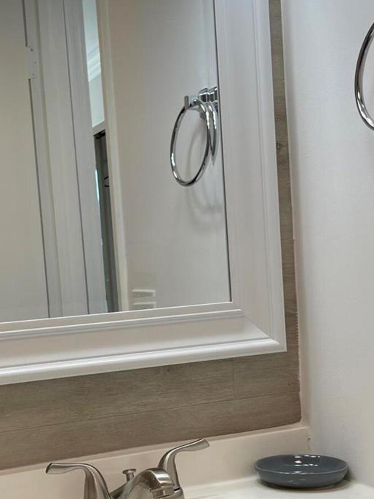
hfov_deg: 26.0
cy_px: 327
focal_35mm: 56
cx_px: 135
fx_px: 807
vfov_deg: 34.1
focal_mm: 5.1
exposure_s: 1/187
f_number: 1.6
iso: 32
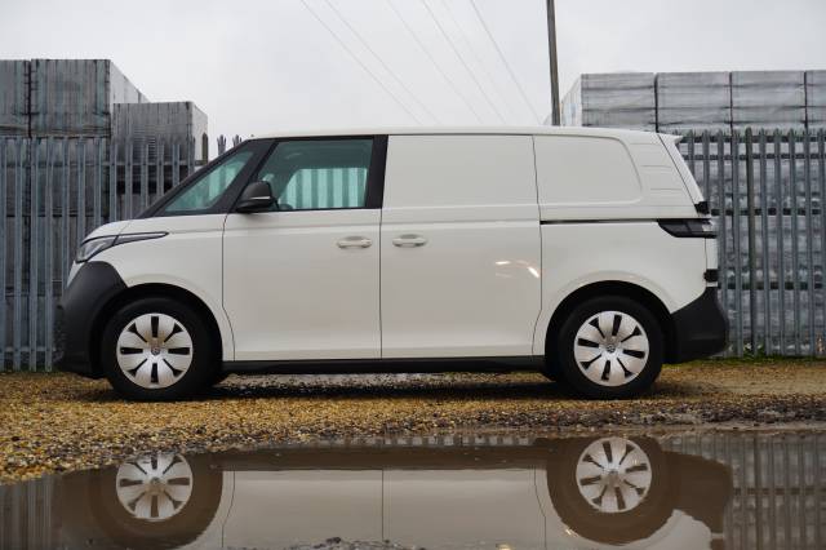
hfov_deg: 36.0
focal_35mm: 56
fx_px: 1273
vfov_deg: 24.4
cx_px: 413
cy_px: 275
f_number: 5.6
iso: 160
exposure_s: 1/60
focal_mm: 37
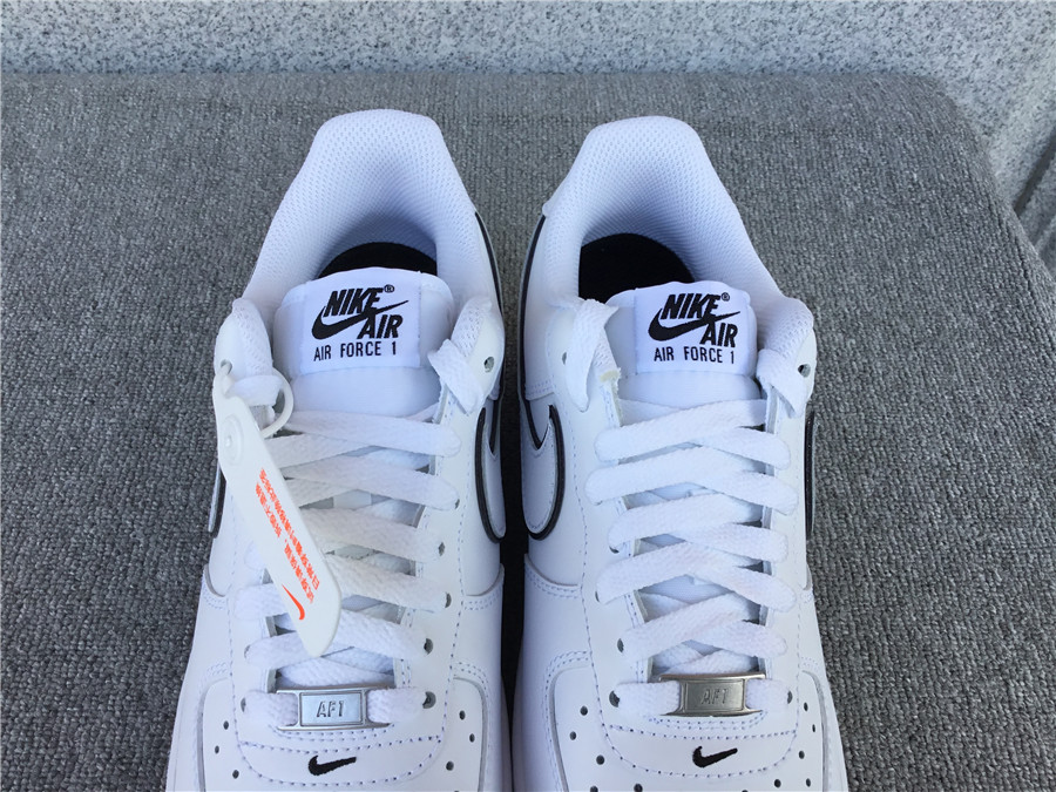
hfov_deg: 58.4
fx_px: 946
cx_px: 528
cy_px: 396
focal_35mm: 31
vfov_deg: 45.4
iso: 25
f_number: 2.4
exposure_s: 1/263
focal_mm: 3.3
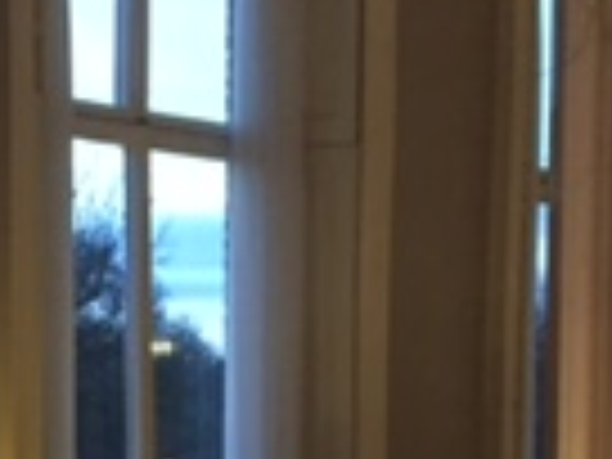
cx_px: 90
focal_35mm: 136
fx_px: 2404
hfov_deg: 14.4
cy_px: 724
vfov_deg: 10.5
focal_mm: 4.15
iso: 320
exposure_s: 1/15
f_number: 2.2
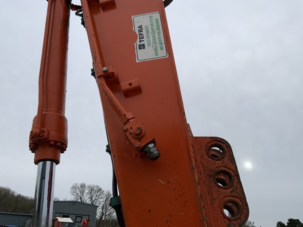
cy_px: 114
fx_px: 254
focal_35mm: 29
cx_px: 152
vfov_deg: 48.2
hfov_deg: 61.7
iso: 16
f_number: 1.8
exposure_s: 1/1076
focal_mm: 3
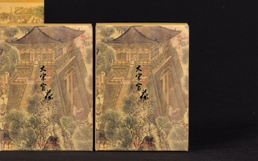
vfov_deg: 6.4
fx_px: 1448
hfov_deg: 10.1
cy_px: 14
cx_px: 12
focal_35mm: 206
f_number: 11
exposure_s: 1/160
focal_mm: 105
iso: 200
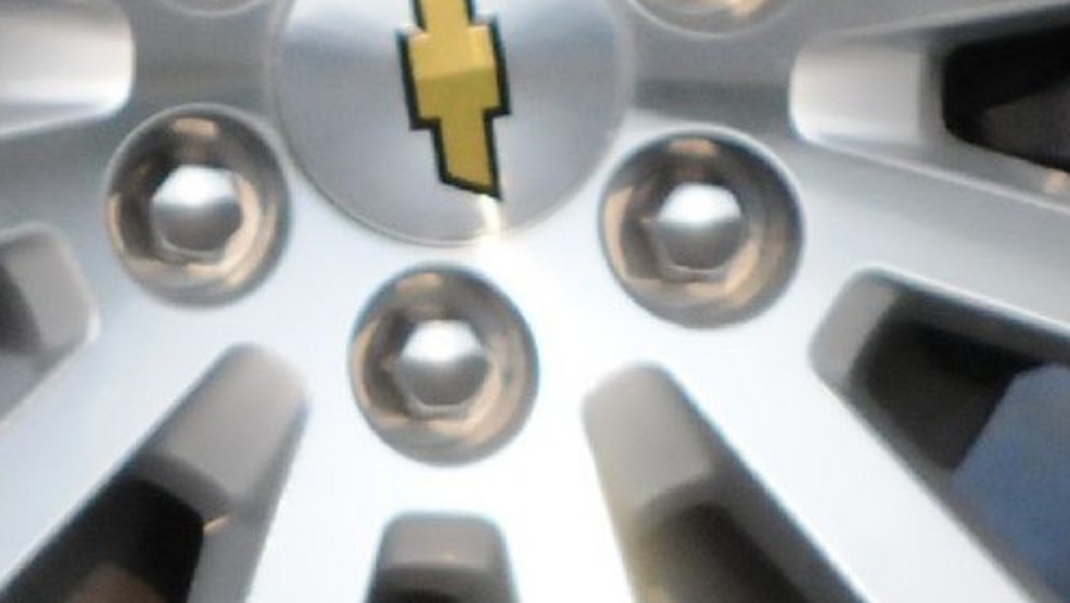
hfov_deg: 2.0
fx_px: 30363
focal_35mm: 1070
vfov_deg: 1.1
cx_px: 463
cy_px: 29
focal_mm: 135
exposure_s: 1/8000
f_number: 5.6
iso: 2000
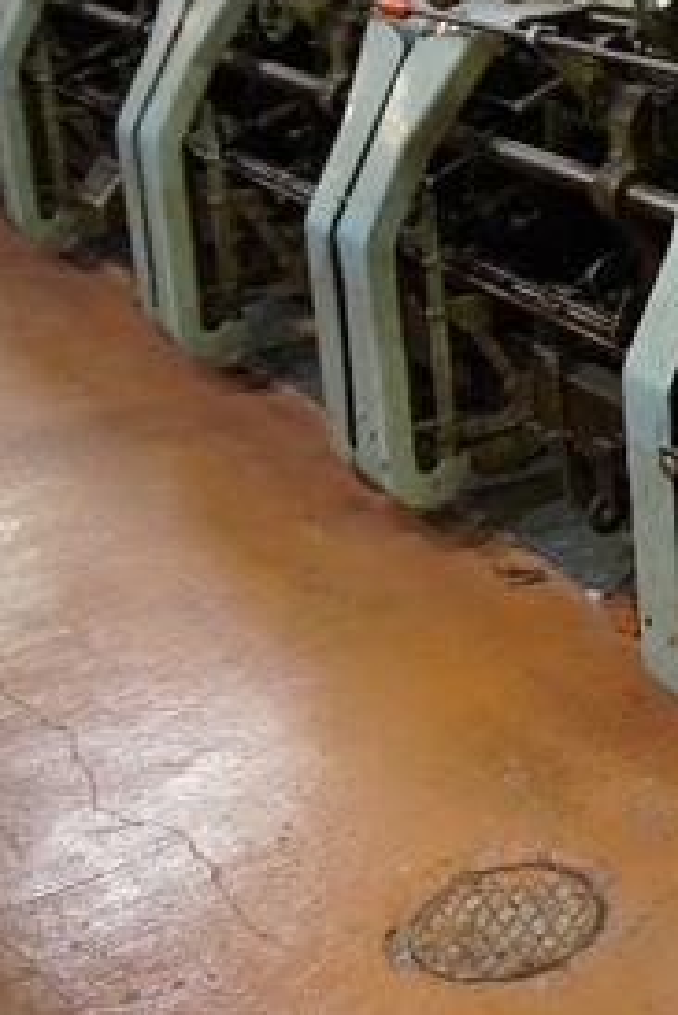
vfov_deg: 31.2
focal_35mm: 63
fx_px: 1777
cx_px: 1008
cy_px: 219
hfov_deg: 19.0
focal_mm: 16
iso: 3200
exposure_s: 1/25
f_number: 3.5
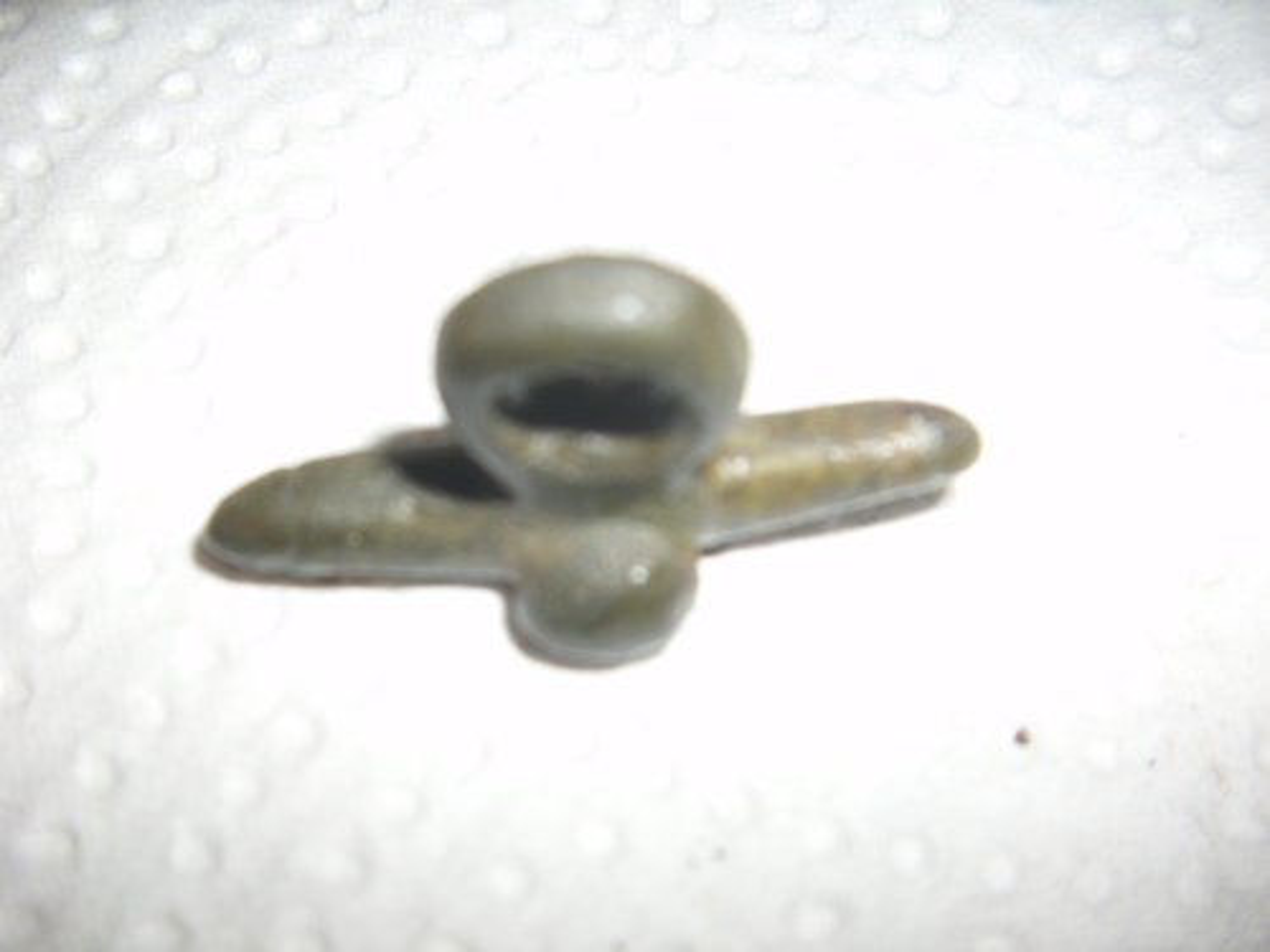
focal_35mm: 31
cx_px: 635
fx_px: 1137
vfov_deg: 45.4
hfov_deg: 58.4
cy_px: 476
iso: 50
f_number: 2.8
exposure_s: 1/200
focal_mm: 6.2
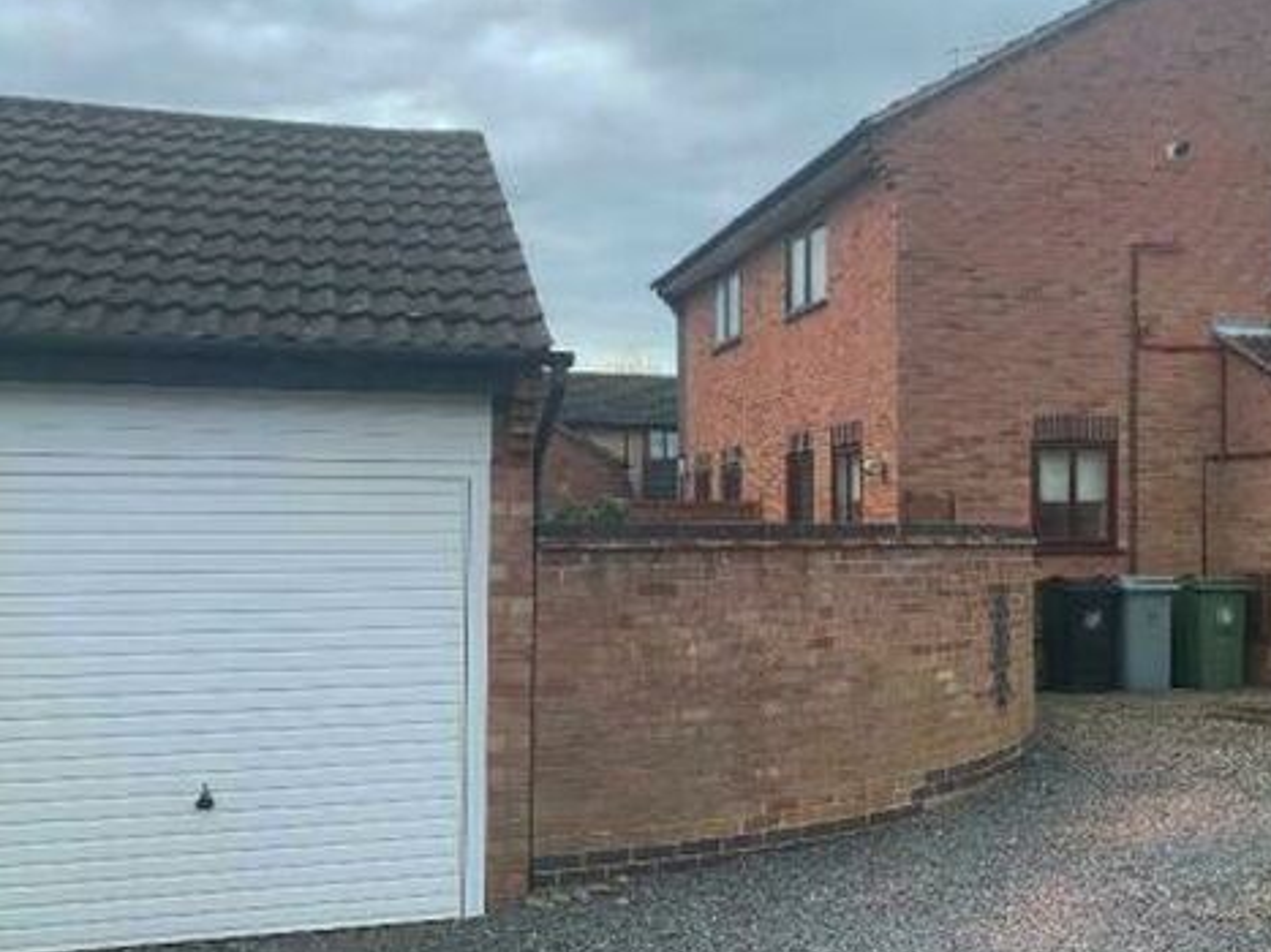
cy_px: 526
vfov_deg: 36.8
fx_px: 1432
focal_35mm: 39
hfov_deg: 47.3
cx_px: 819
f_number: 1.8
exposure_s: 1/911
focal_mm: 4.25
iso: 25
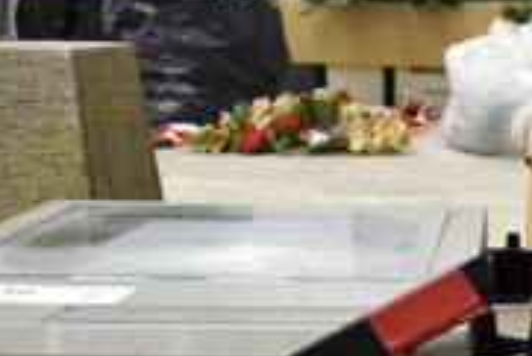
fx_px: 1346
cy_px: 565
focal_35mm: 91
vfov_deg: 13.9
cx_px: 538
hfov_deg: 21.5
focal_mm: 18
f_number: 3.5
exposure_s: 1/30
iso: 720
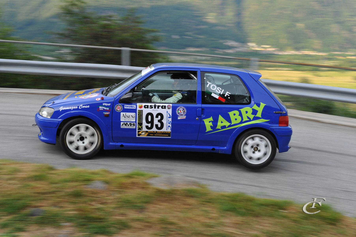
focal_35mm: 50
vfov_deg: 27.0
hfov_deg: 39.6
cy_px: 118
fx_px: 494
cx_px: 178
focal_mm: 50
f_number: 11
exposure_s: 1/80
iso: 400
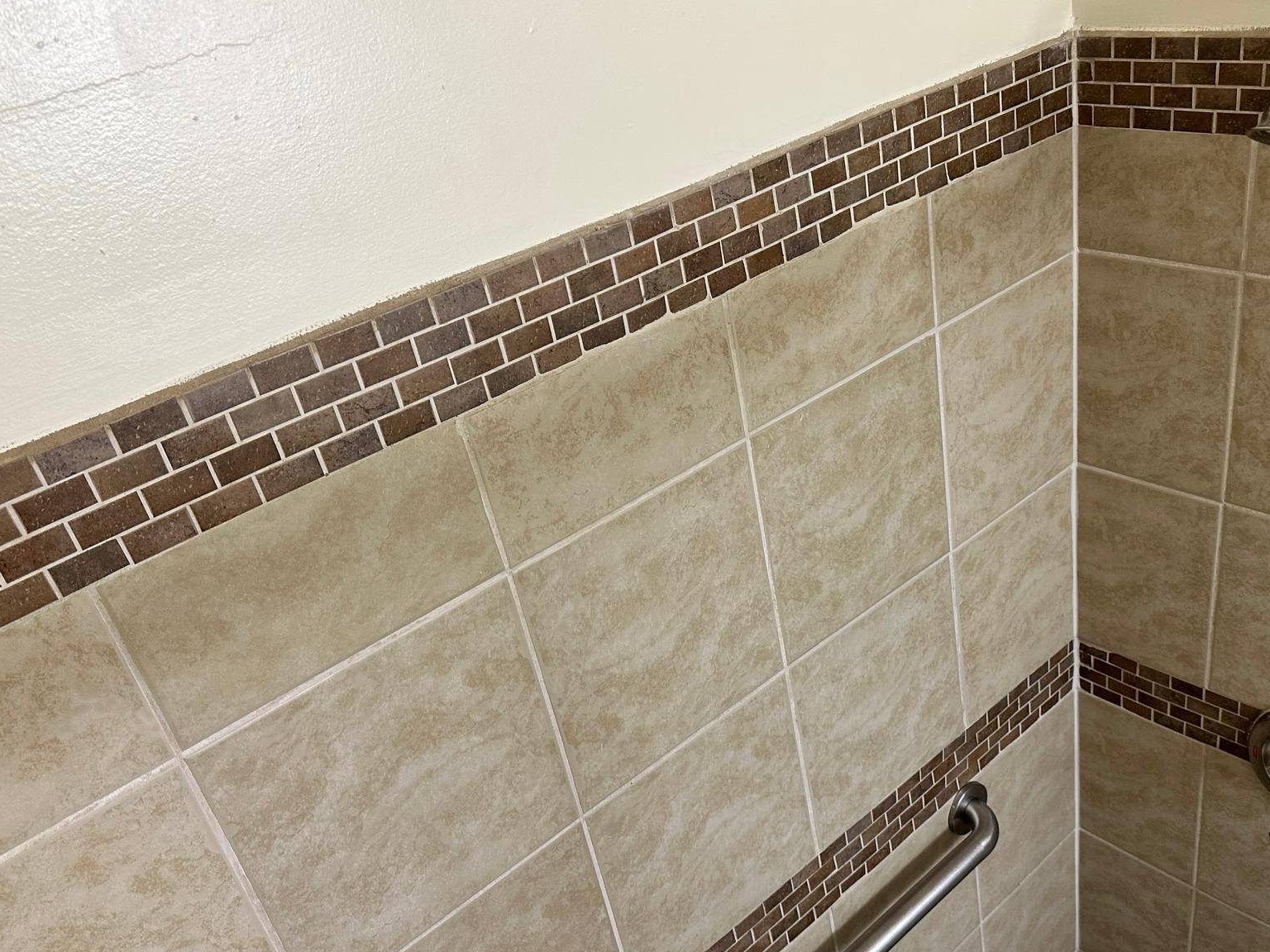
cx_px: 730
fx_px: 1174
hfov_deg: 56.6
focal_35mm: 32
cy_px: 575
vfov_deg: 43.9
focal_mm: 6.86
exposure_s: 1/60
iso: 250
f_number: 1.78
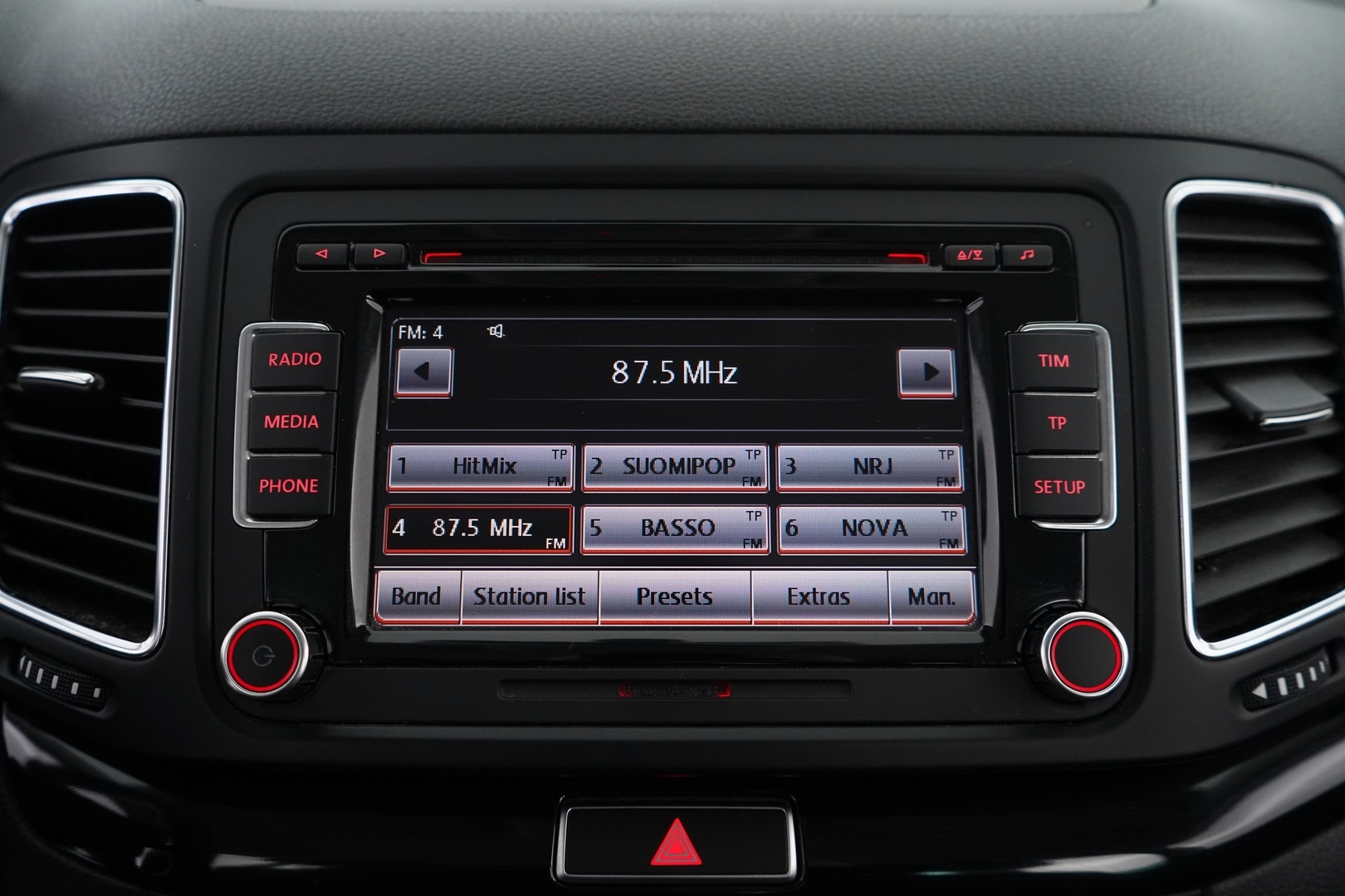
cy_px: 448
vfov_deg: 46.4
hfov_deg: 65.5
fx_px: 1046
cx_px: 672
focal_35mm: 28
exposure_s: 1/60
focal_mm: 28
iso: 4000
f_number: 4
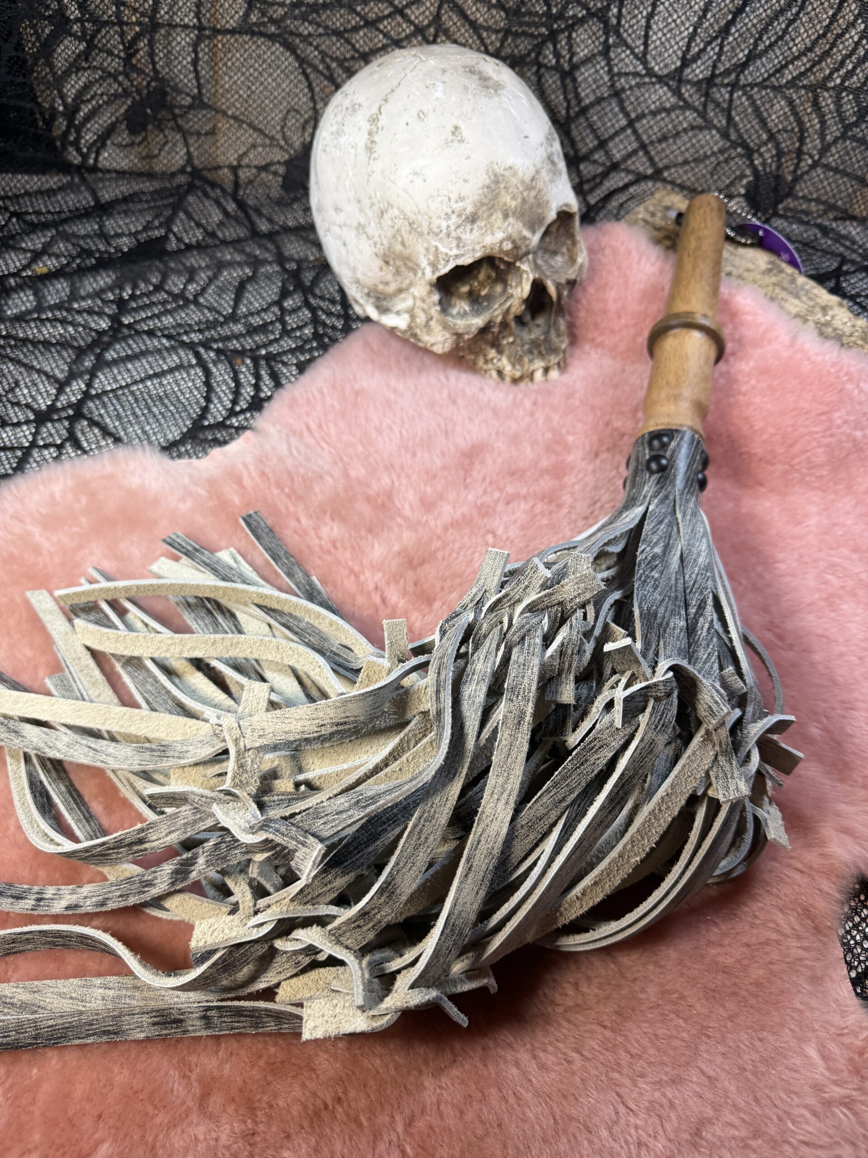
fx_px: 802
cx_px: 434
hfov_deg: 56.8
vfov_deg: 71.6
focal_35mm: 24
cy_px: 579
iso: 160
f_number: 1.78
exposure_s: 1/100
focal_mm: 6.76
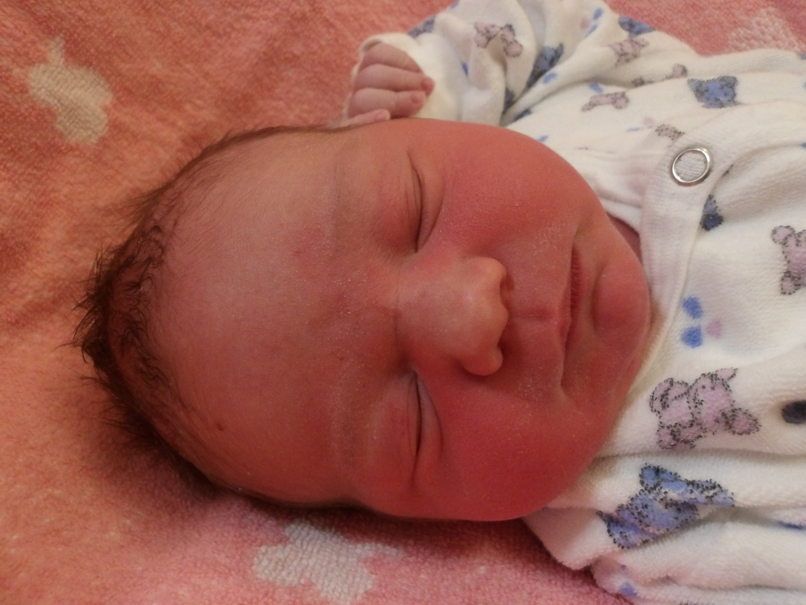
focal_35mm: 27
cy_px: 302
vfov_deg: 51.4
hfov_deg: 65.3
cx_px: 403
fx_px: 629
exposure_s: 1/60
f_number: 3
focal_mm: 4.9
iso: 800
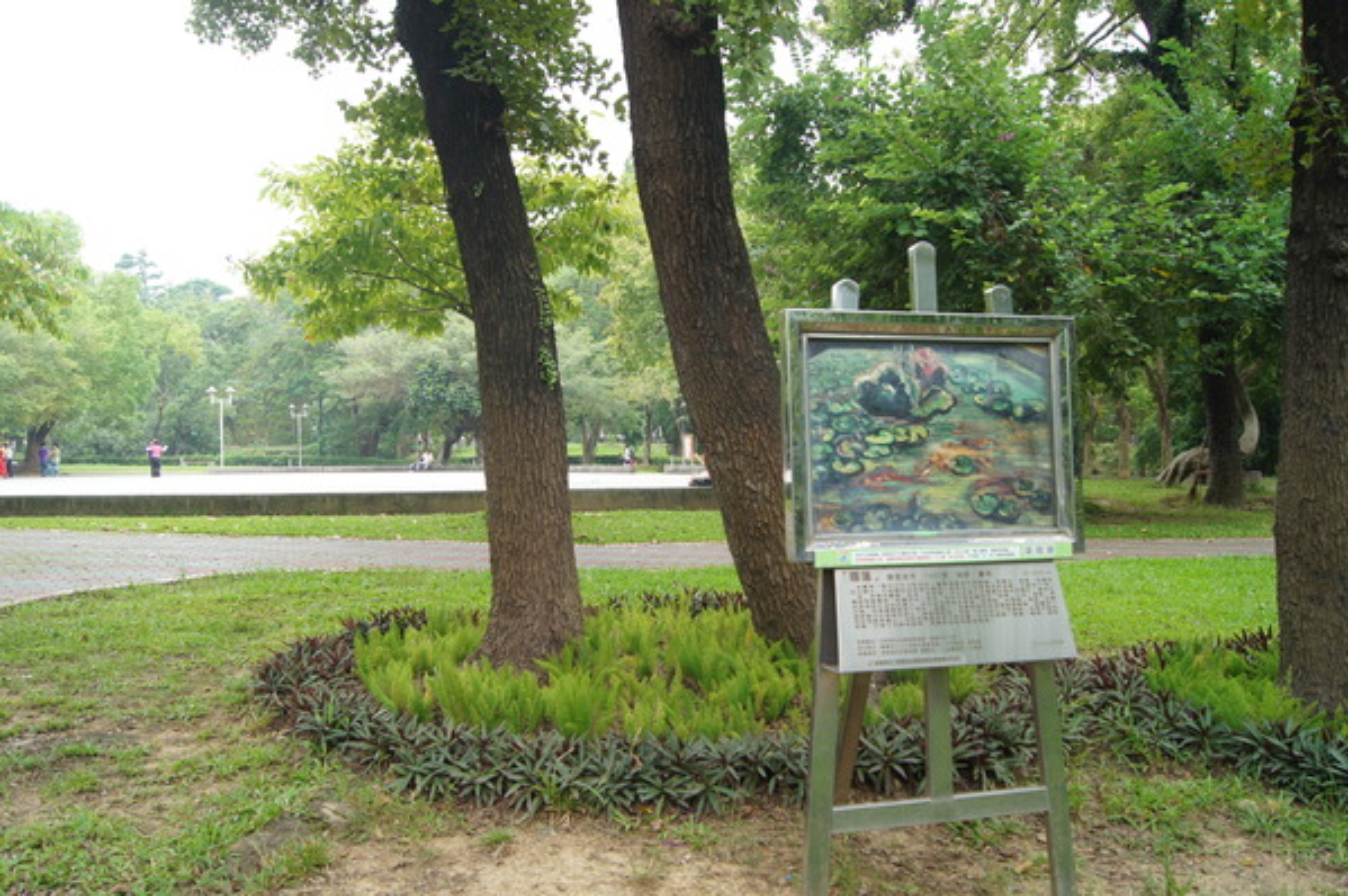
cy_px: 448
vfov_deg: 43.5
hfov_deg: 62.0
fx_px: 1122
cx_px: 674
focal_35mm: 30
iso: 100
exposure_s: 1/50
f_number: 6.3
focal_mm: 20
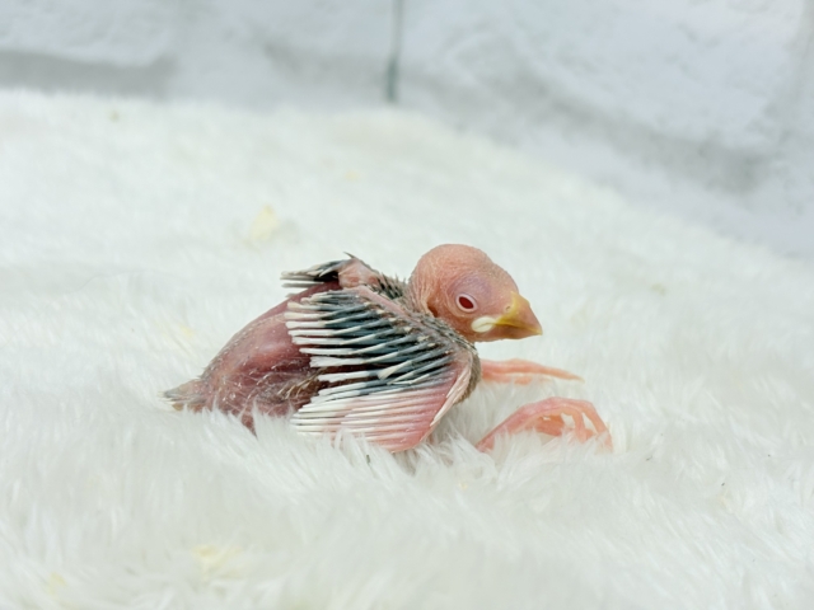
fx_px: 1223
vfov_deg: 28.0
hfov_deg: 36.8
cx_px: 407
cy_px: 305
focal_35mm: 52
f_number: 1.6
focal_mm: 5.96
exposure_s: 1/50
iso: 25
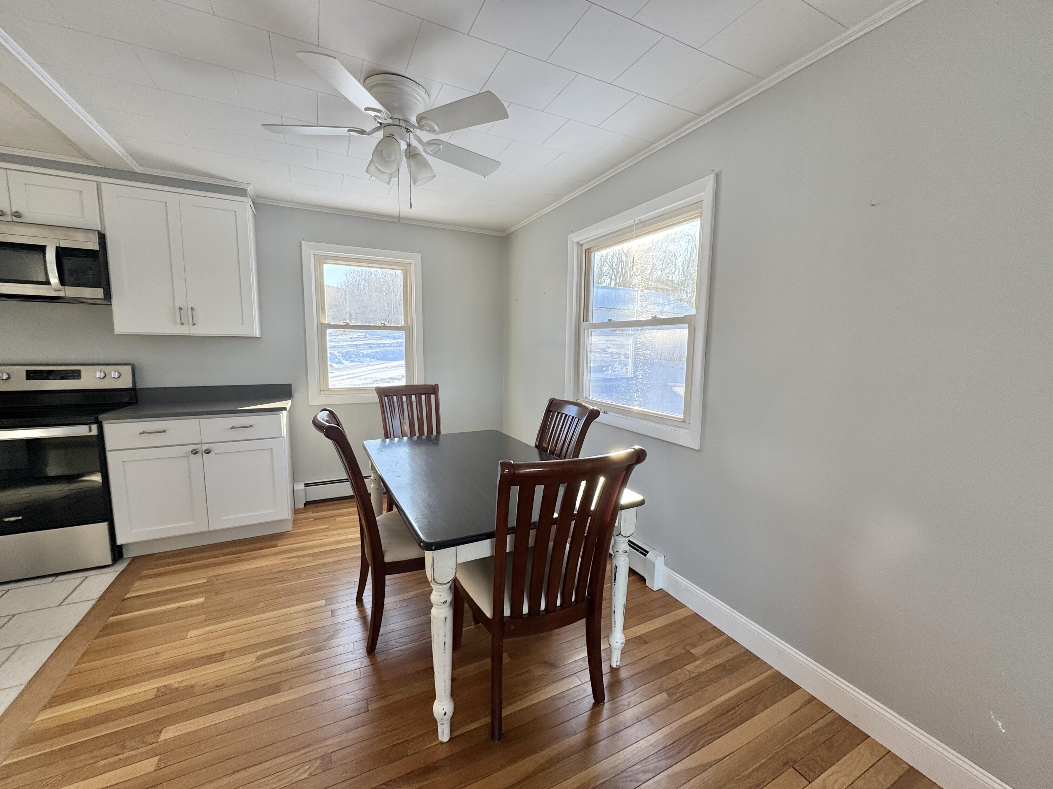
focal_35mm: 14
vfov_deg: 85.7
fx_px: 426
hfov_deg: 102.1
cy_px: 394
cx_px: 526
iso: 40
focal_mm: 2.22
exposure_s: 1/135
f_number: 2.2
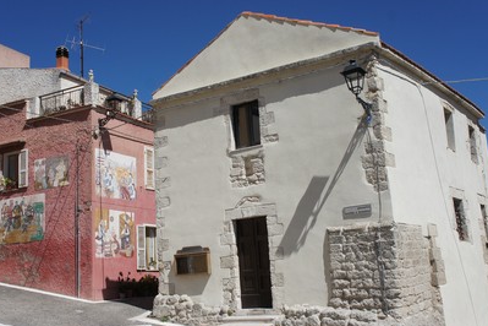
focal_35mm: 38
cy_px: 178
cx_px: 227
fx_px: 515
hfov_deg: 50.7
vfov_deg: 35.0
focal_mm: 22
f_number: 8
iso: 200
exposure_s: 1/1000
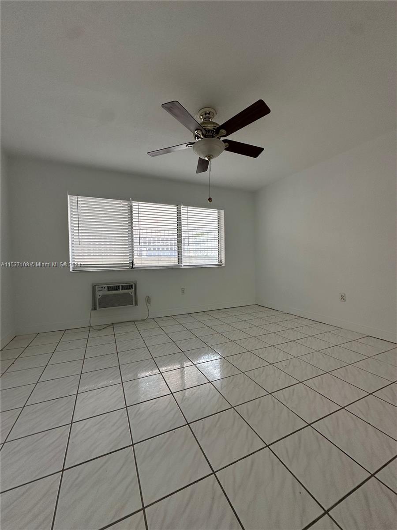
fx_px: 214
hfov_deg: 85.7
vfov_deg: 102.1
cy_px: 265
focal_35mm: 14
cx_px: 198
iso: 125
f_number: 2.2
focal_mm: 2.22
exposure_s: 1/99
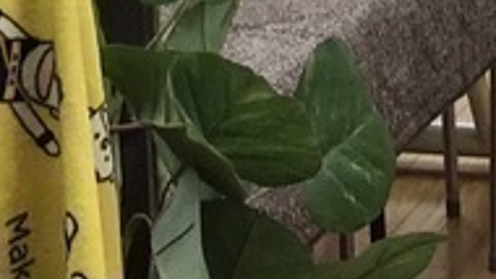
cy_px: -493
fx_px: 1868
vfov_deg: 7.7
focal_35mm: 142
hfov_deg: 14.4
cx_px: 660
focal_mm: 3.3
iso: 25
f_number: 2.4
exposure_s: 1/30
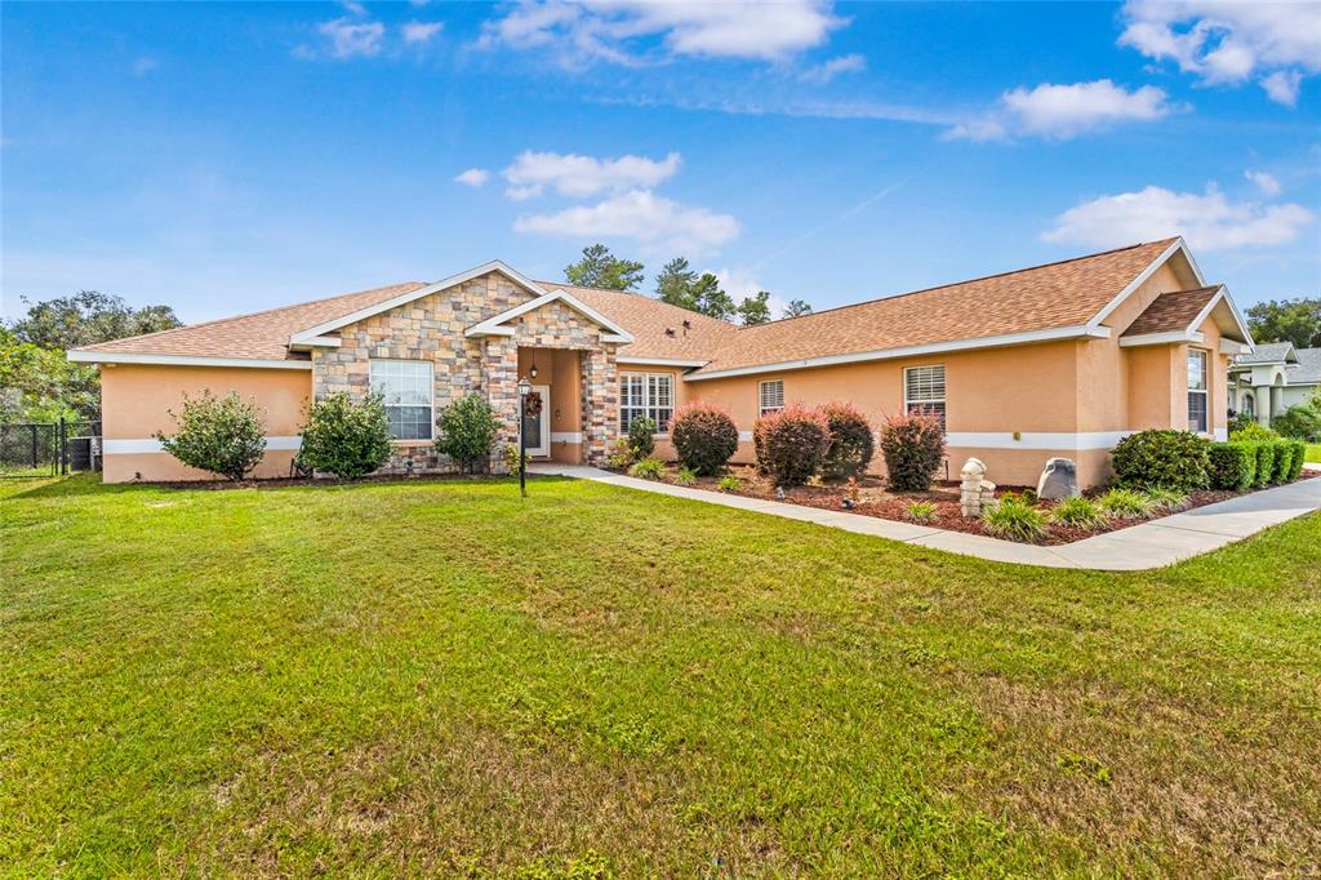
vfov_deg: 73.7
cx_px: 660
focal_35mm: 16
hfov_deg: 96.8
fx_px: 587
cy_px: 440
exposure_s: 1/400
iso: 400
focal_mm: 16
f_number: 8
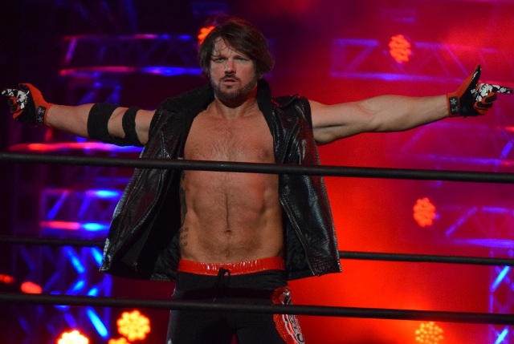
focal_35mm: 300
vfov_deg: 4.6
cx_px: 257
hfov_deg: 6.9
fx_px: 4290
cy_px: 172
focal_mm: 200
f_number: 5.6
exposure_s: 1/400
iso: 3200
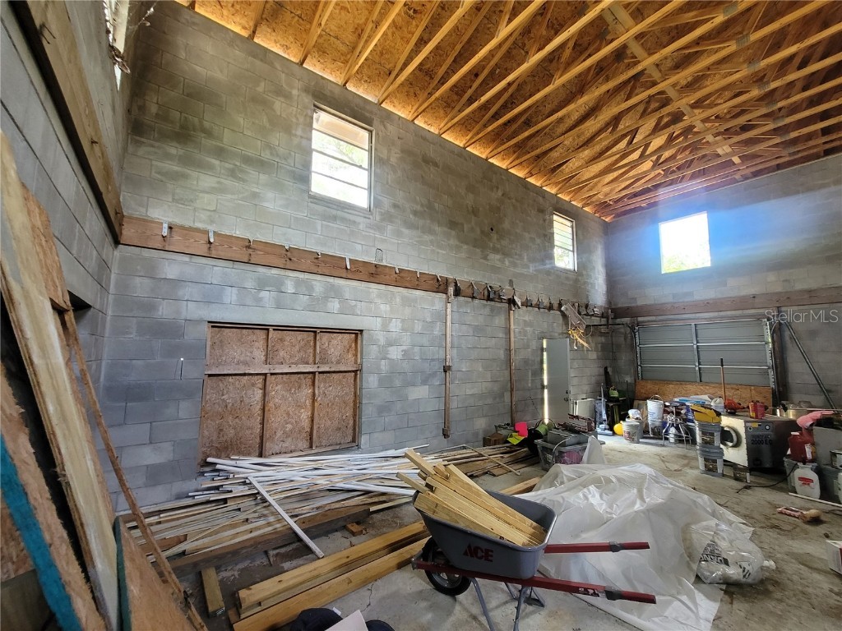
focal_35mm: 13
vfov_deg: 89.9
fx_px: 316
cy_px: 316
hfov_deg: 106.2
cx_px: 421
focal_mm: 2.2
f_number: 2.2
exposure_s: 1/60
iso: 250
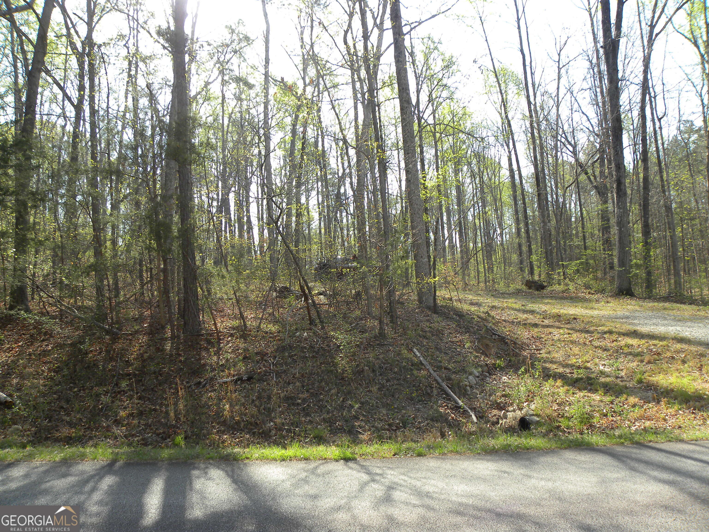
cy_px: 266
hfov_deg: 67.3
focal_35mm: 26
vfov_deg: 53.1
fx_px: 533
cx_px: 354
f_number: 4
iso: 64
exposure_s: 1/128
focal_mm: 4.6
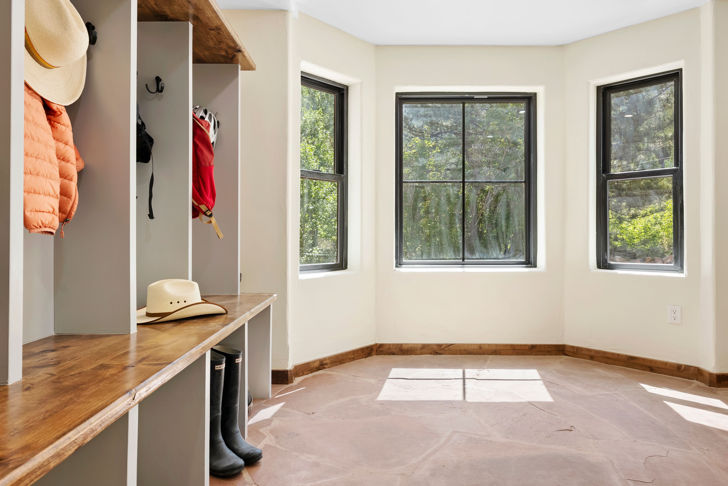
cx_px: 364
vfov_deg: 57.3
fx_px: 445
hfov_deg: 78.6
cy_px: 243
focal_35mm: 22
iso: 160
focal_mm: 22
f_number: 9
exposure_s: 1/6
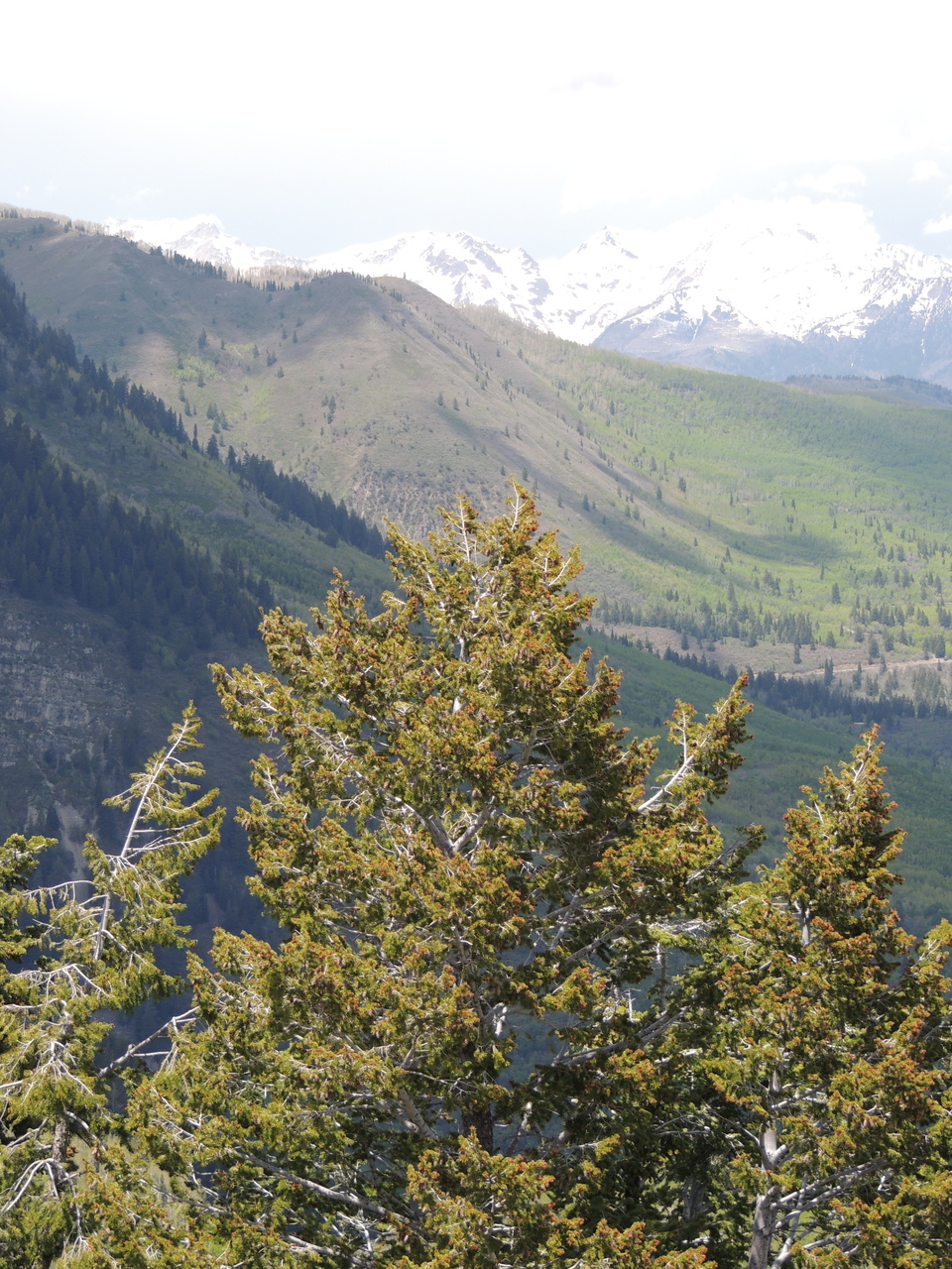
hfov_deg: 14.1
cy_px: 634
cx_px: 476
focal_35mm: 105
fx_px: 3850
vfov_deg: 18.7
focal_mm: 18.7
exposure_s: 1/400
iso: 100
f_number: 4.2
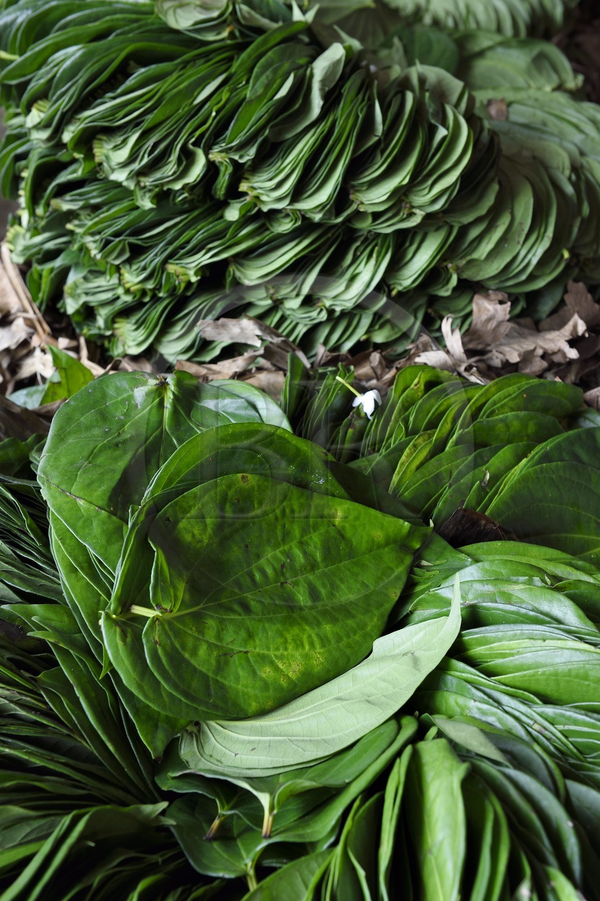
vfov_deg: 39.6
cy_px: 450
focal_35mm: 50
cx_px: 300
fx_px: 1250
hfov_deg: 27.0
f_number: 7.1
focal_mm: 50
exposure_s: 1/60
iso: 800
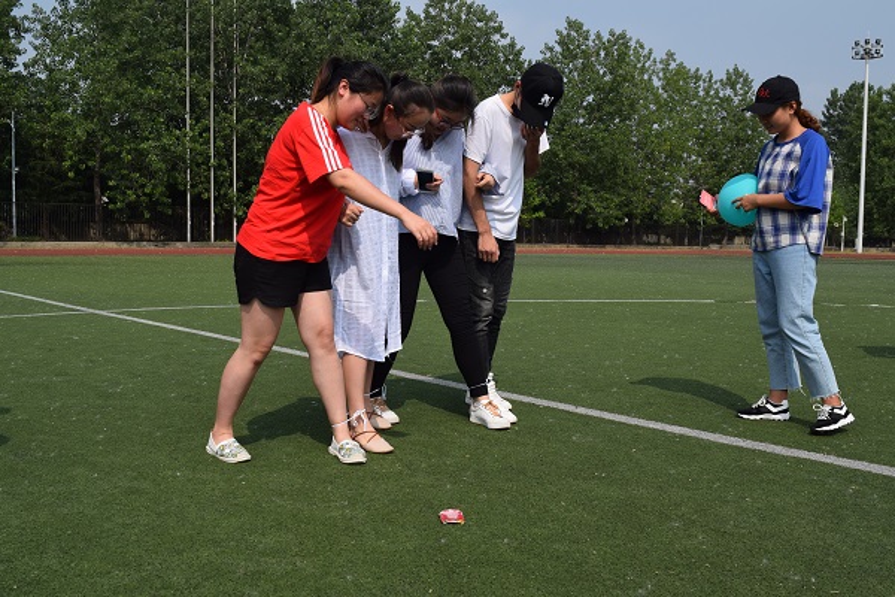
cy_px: 298
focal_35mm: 34
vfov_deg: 38.4
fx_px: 858
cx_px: 448
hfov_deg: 55.1
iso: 200
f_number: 10
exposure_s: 1/400
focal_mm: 23
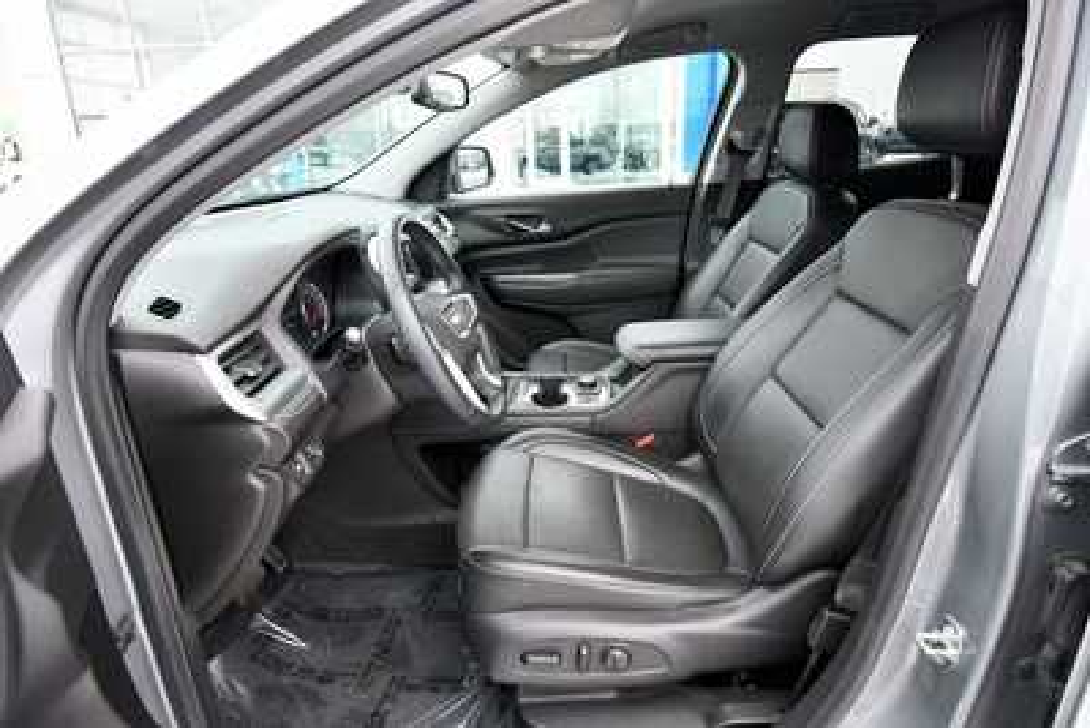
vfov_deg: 59.5
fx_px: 636
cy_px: 364
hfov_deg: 81.2
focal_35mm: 21
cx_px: 545
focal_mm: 14
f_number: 5
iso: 800
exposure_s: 1/250
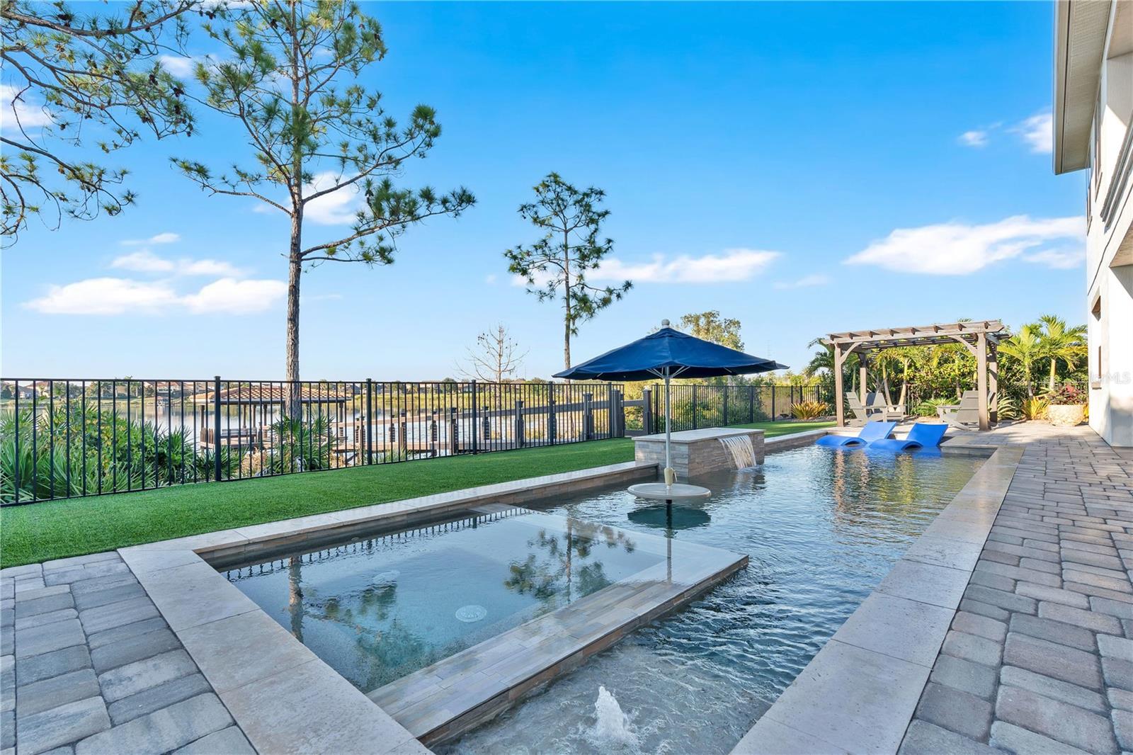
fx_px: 503
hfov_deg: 96.7
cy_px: 378
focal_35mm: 16
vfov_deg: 73.7
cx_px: 566
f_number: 9
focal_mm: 16
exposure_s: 1/125
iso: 100
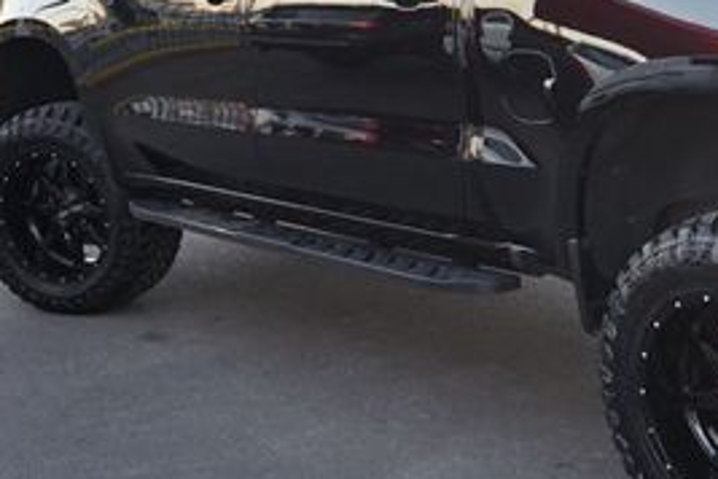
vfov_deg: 18.8
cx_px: 710
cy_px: 129
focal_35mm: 72
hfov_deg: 26.6
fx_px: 1436
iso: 320
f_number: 4
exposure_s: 1/60
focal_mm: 20
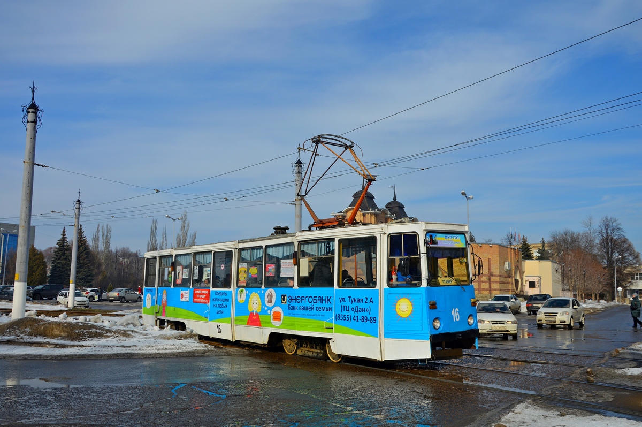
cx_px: 321
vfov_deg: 41.6
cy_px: 214
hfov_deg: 59.5
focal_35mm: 32
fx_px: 561
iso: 100
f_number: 10
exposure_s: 1/400
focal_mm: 21
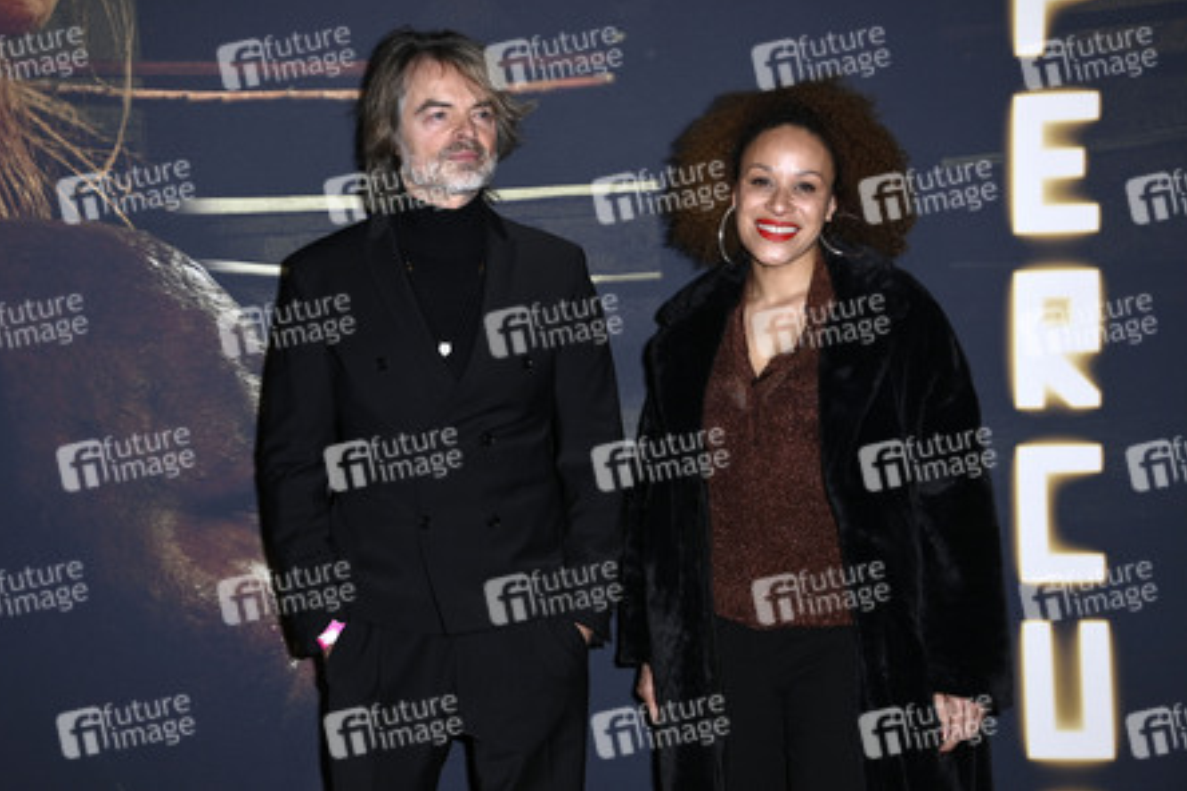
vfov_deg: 21.6
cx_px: 589
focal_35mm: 63
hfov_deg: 31.9
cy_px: 393
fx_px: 2077
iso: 400
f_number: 5.6
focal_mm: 62
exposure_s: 1/250
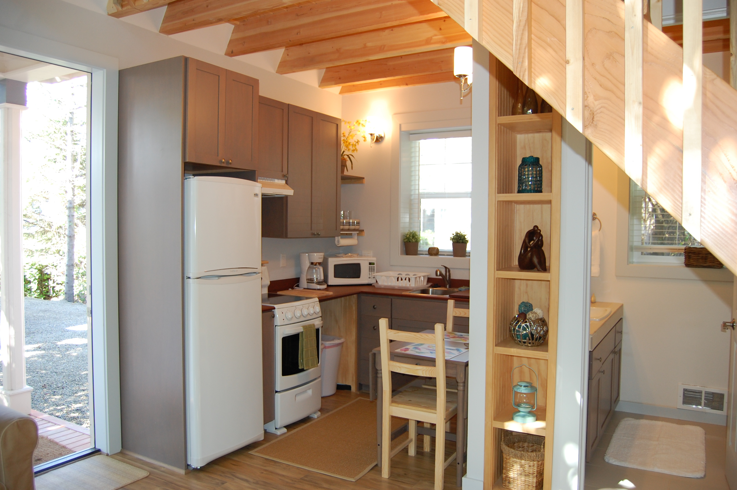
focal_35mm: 27
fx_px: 552
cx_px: 368
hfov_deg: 67.4
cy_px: 245
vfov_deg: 47.8
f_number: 3.5
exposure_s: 1/60
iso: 400
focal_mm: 18
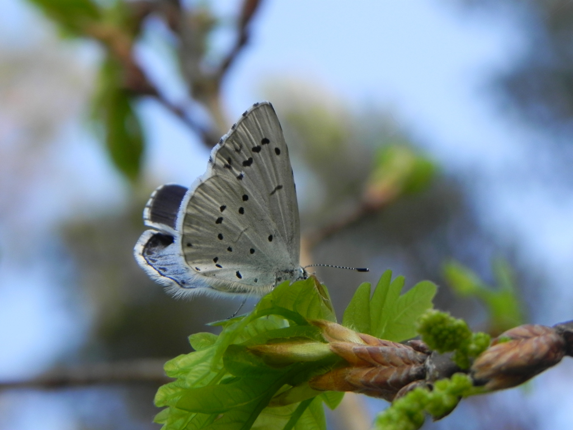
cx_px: 286
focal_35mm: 105
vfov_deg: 14.1
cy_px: 215
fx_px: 1738
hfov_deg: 18.7
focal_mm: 18.8
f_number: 4.5
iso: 160
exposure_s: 1/164
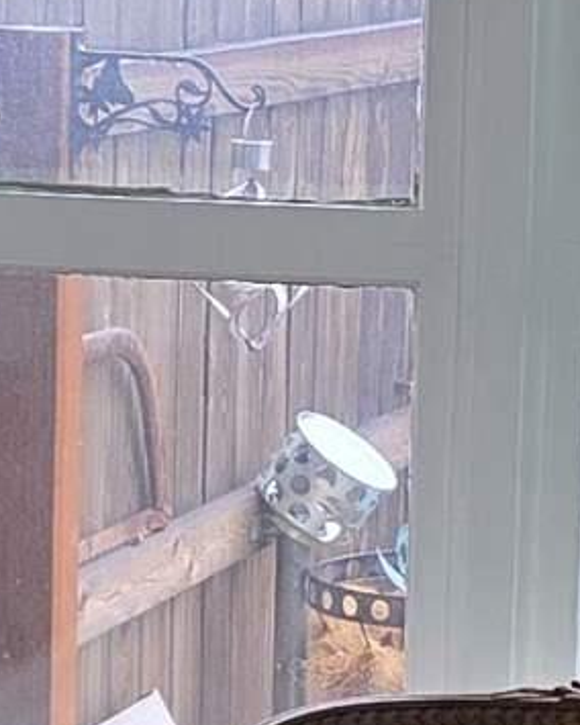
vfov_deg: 9.9
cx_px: 425
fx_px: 4163
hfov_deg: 8.0
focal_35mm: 194
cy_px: 592
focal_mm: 5.4
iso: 100
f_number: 1.8
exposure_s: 1/120
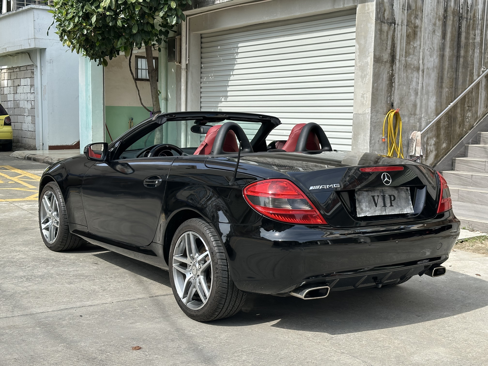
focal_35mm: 48
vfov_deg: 30.3
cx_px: 244
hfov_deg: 39.7
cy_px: 183
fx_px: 677
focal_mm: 6.86
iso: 64
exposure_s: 1/1916
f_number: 1.78
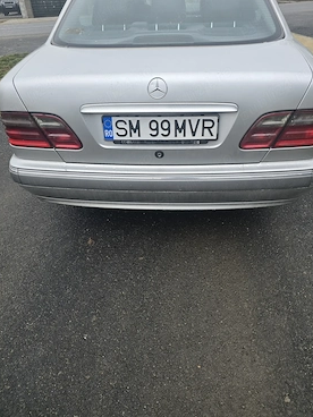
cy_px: 199
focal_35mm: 25
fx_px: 301
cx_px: 155
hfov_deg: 54.9
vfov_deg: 69.4
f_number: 1.7
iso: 32
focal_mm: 6.3
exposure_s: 1/180
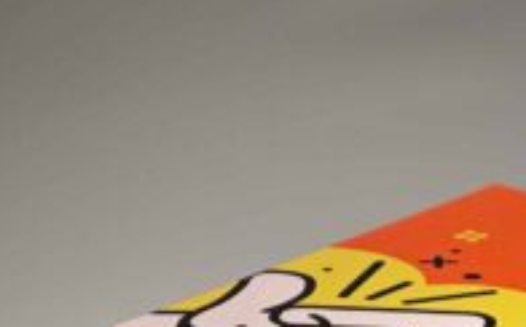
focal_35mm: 260
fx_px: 3723
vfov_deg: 5.0
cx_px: 526
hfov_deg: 8.0
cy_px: 555
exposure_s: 1/100
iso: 125
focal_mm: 10.1
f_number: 2
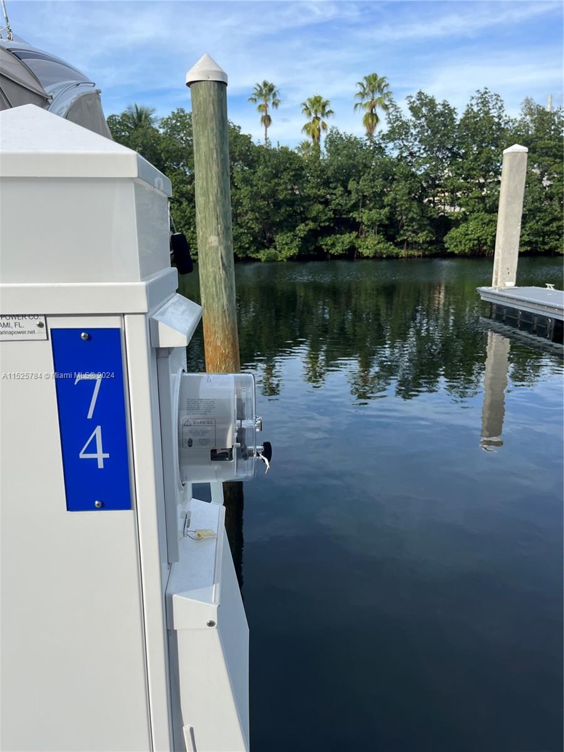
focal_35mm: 26
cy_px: 376
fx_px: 565
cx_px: 282
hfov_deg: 53.1
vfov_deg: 67.3
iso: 50
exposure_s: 1/2024
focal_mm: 5.1
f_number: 1.6
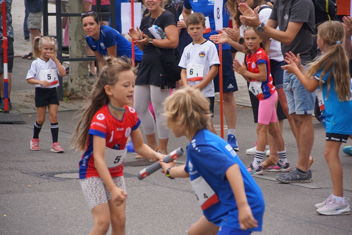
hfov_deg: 12.5
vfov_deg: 8.3
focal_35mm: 165
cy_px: 118
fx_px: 1613
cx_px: 176
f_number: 5.6
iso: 125
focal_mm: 110
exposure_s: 1/200
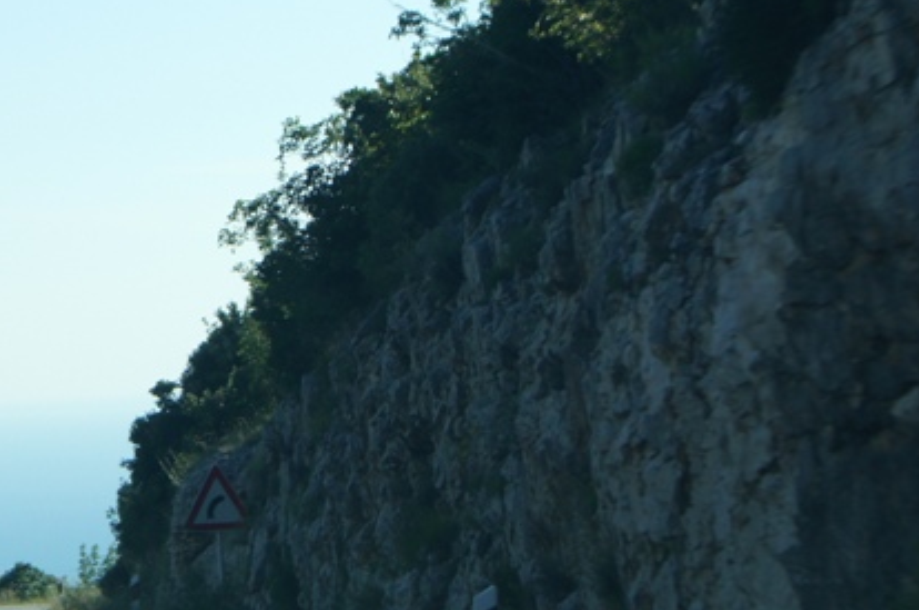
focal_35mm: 204
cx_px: -166
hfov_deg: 9.9
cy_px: 231
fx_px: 5208
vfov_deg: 6.7
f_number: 8
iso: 100
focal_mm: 55
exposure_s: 1/100
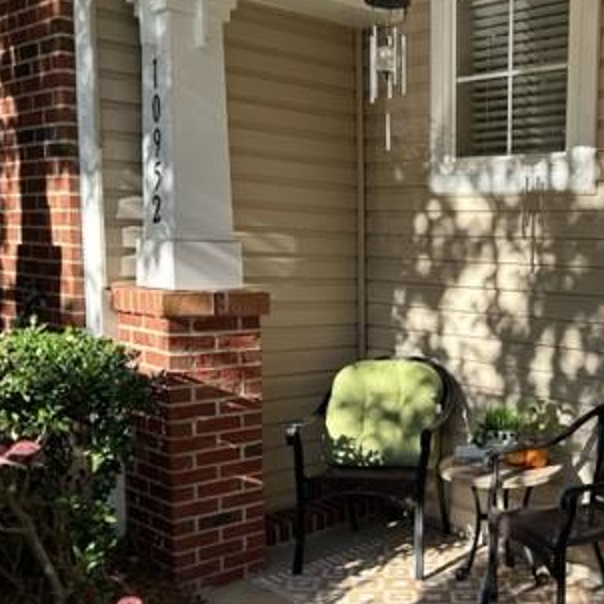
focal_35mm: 45
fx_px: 888
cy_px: 386
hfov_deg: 35.0
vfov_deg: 37.3
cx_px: 566
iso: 80
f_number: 1.78
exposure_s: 1/1062
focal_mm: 6.86
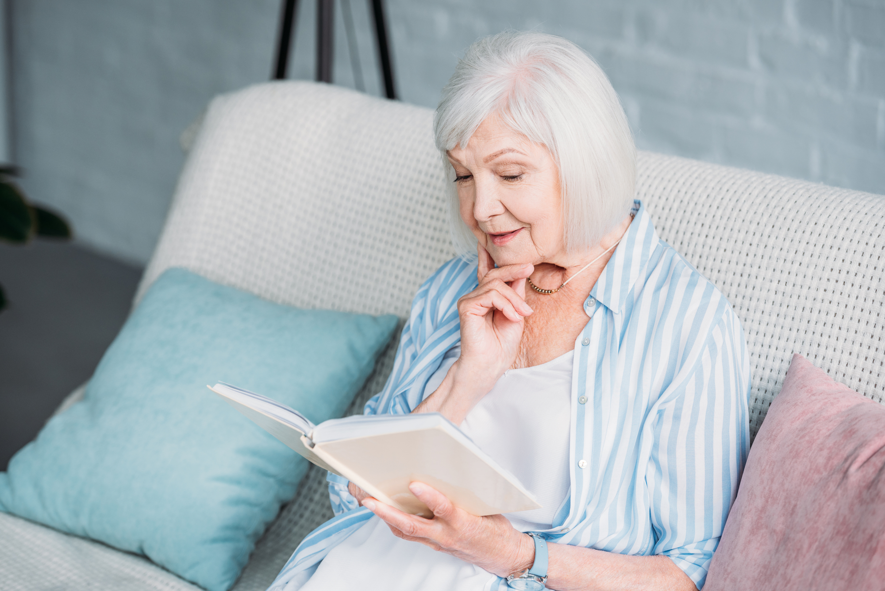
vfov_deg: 11.2
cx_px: 442
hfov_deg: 16.8
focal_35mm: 122
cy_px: 296
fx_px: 3000
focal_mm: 122
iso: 250
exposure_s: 1/200
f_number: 3.5
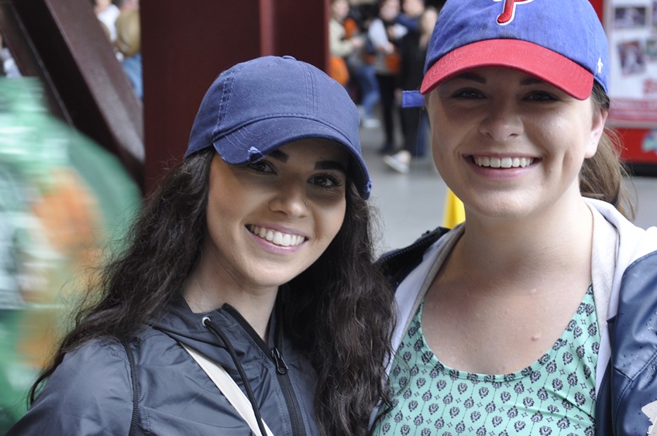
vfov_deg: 17.1
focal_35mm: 80
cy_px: 183
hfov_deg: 25.5
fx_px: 1451
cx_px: 385
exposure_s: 1/25
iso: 400
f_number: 5
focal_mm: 45
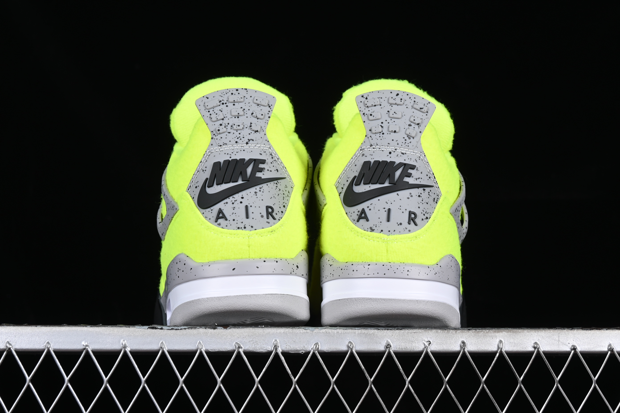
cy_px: 206
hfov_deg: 27.0
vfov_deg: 18.2
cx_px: 310
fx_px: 1292
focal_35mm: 75
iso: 160
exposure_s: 1/80
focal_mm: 50
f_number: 8
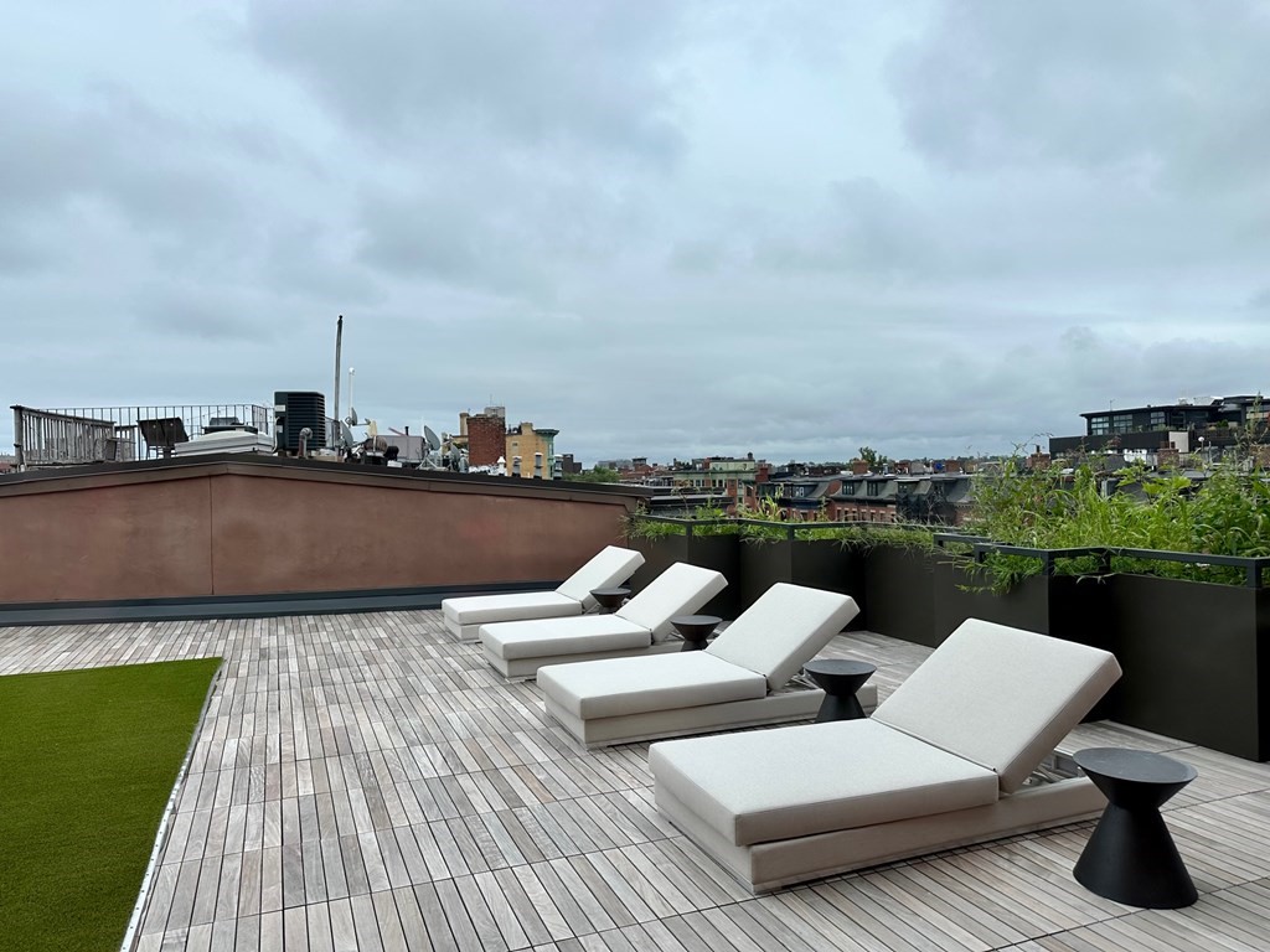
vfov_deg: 56.8
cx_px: 635
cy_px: 476
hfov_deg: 71.6
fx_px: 881
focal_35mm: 24
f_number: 1.78
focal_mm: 6.86
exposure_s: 1/3472
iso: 80
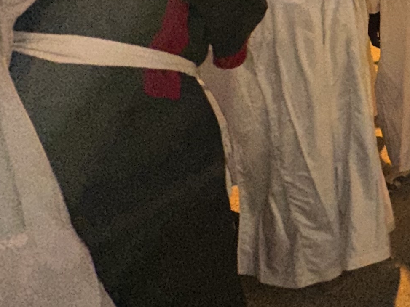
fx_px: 687
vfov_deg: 24.2
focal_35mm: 58
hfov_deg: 20.3
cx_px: 780
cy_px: 4
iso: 160
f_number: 2.2
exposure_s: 1/50
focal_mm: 2.22
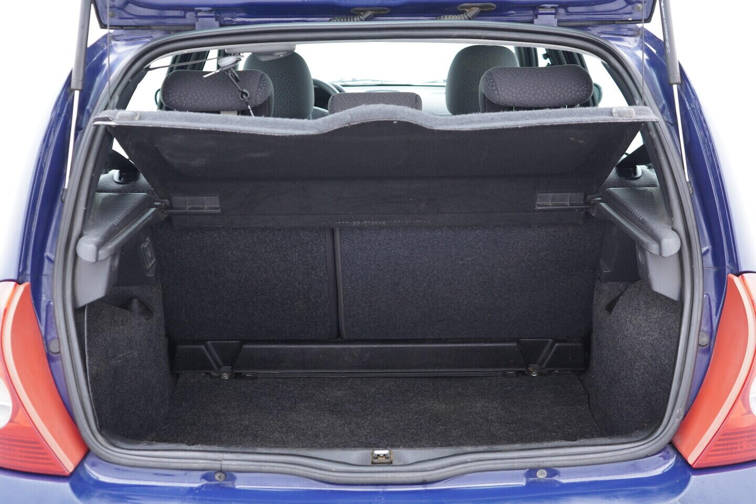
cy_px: 252
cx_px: 378
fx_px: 756
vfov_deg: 36.9
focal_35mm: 36
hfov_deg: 53.1
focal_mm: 24
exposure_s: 1/40
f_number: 2.8
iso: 500
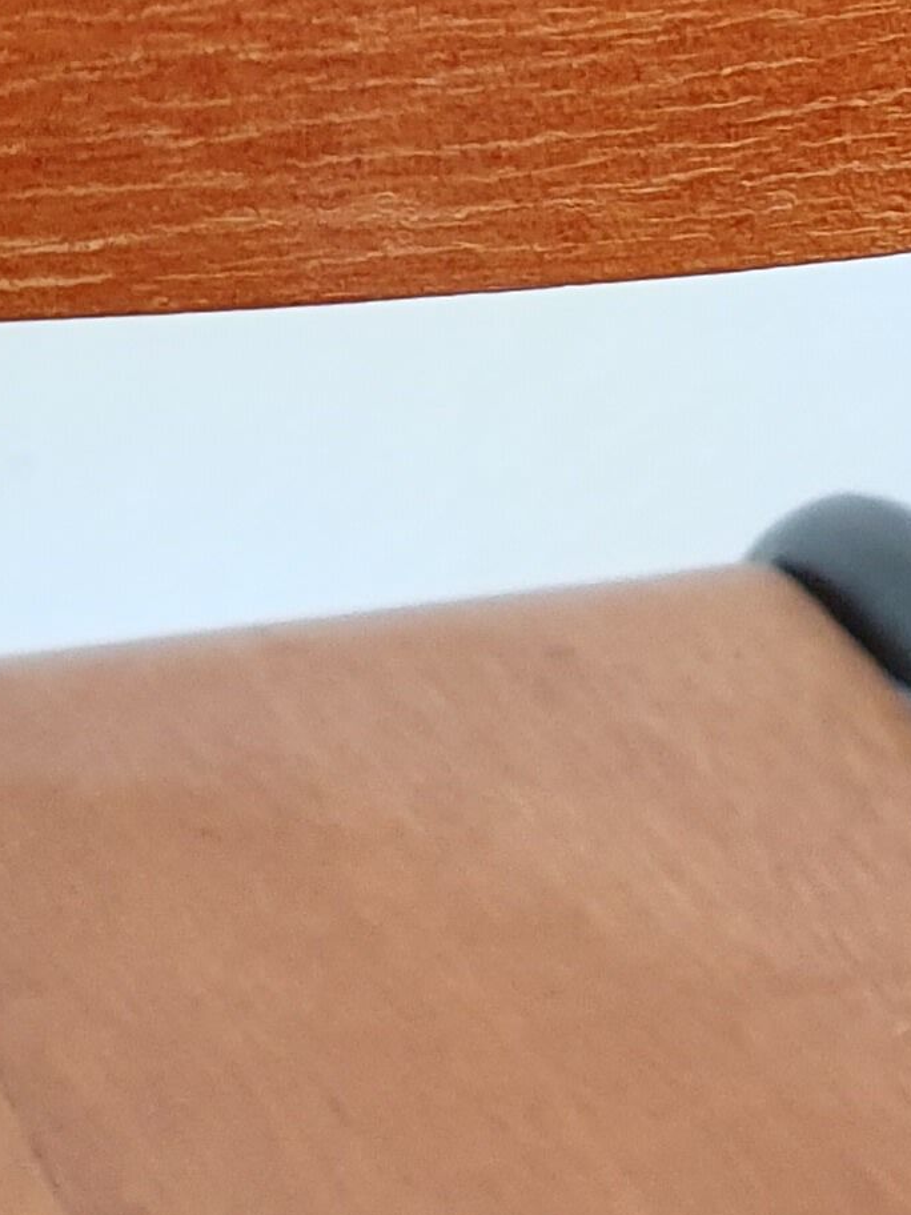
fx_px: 4035
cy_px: -791
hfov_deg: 12.7
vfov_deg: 15.3
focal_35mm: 115
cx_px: -23
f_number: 2.4
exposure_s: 1/100
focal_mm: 4.32
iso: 320
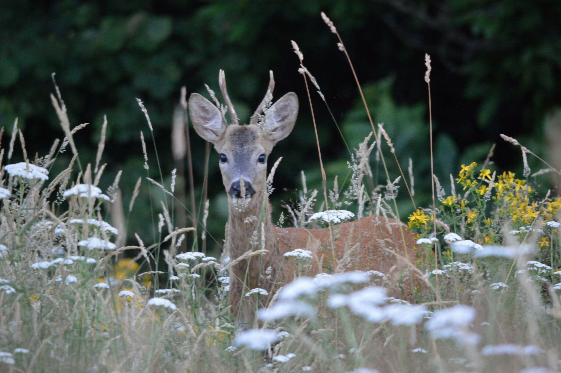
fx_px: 7007
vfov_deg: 3.0
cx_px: 280
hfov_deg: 4.6
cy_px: 186
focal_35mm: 450
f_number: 5.6
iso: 3200
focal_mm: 300
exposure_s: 1/25
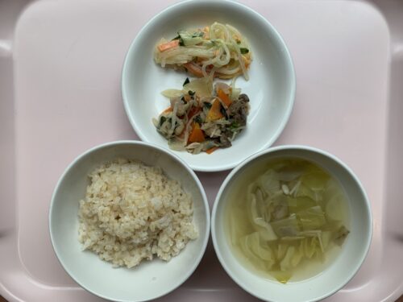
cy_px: 151
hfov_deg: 67.3
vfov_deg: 53.1
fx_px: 303
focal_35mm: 26
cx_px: 202
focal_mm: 4.25
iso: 25
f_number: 1.8
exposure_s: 1/122
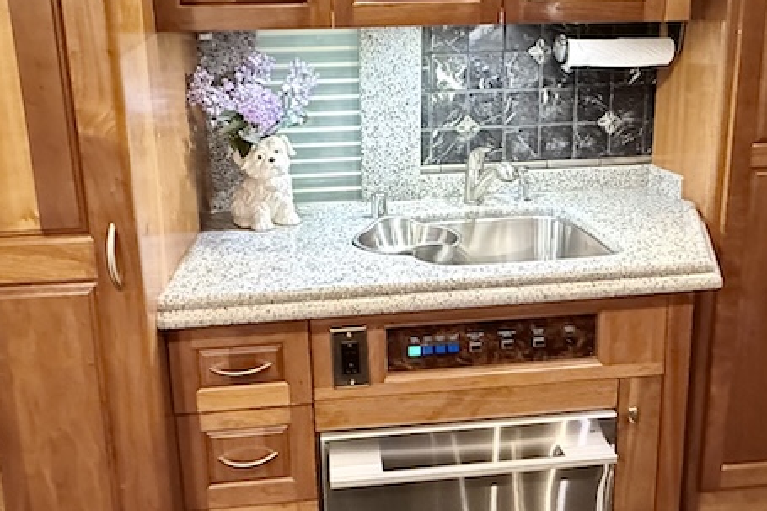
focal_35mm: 32
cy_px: 179
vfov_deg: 40.7
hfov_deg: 58.7
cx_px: 391
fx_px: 681
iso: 1600
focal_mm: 2.22
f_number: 2.2
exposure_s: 1/40
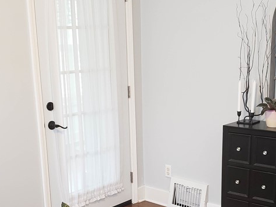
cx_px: 145
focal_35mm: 56
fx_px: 447
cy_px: 166
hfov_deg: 34.3
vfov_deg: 25.7
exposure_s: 1/60
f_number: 1.5
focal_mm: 4.3
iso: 320
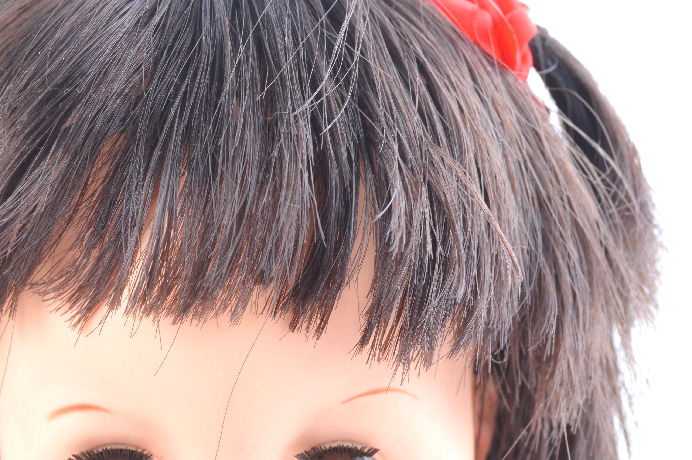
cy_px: 387
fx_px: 2554
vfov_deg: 10.3
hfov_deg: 15.4
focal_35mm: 133
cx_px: 315
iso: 100
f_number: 9
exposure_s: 1/25
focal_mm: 48
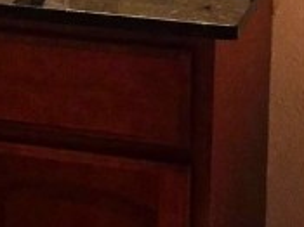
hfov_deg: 11.6
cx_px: 63
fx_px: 1492
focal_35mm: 170
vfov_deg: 8.5
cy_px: -128
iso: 250
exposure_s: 1/24
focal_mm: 4.15
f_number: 2.2
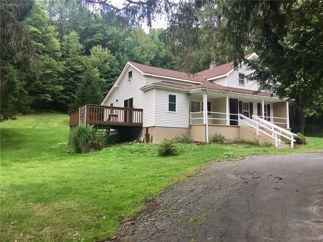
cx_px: 162
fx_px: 271
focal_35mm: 29
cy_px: 121
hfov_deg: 61.7
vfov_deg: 48.2
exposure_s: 1/267
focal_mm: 4.15
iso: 25
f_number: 2.2
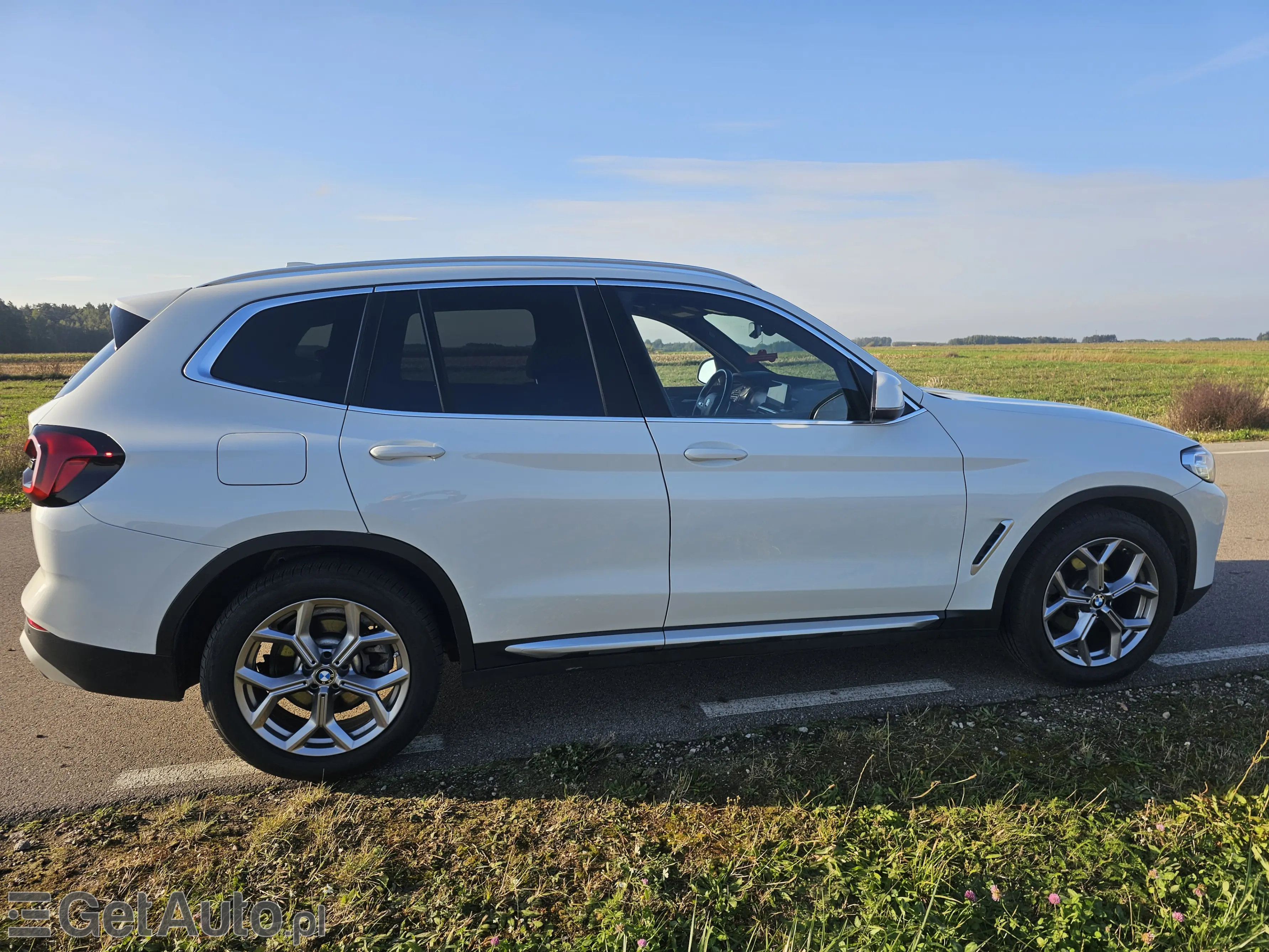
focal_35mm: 23
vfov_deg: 58.9
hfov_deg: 73.9
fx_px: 843
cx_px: 634
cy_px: 476
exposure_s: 1/465
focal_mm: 6.3
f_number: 1.7
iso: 10
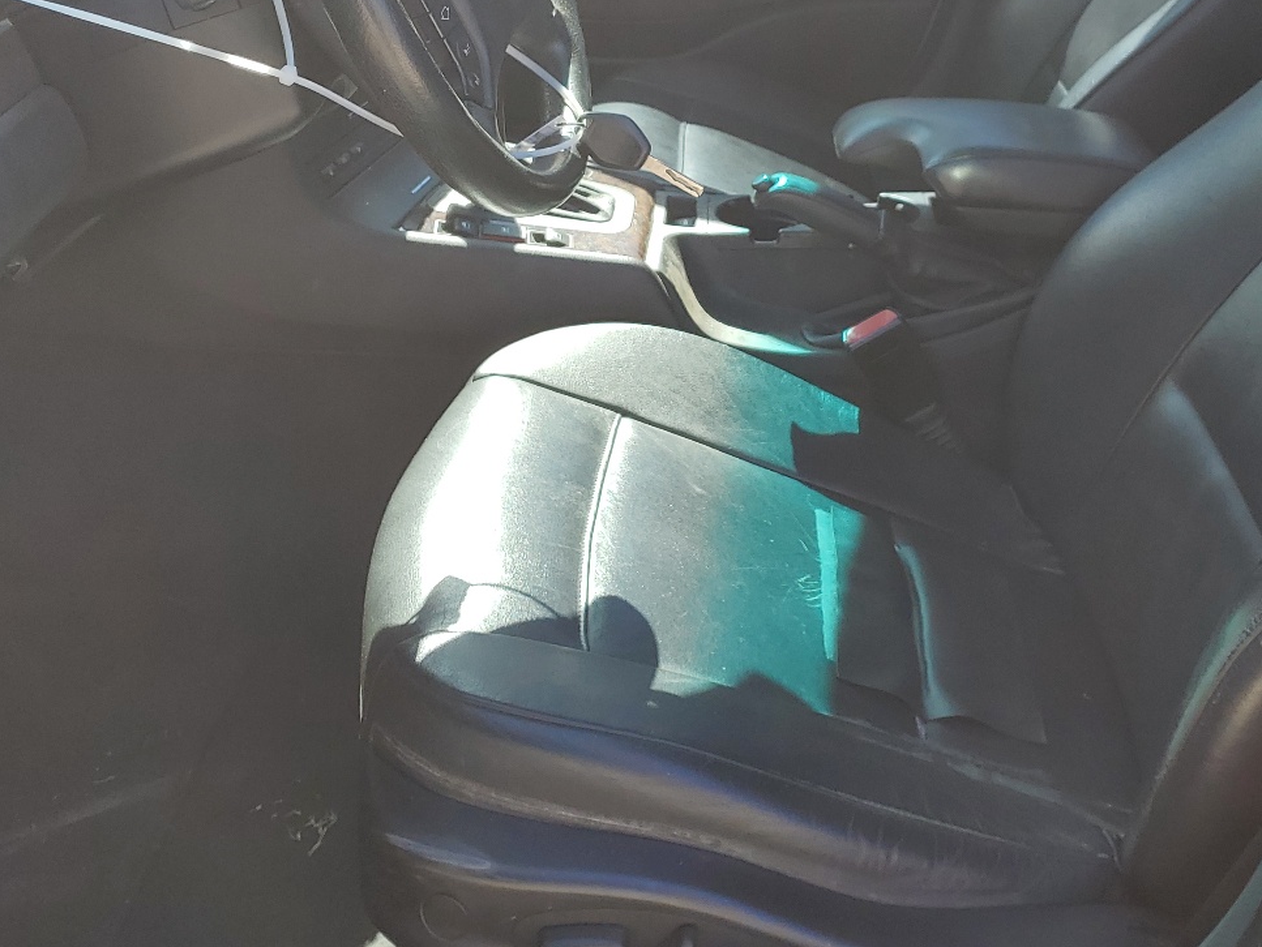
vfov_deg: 32.9
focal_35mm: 43
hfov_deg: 43.7
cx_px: 740
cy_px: 228
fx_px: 1568
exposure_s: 1/417
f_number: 1.5
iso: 50
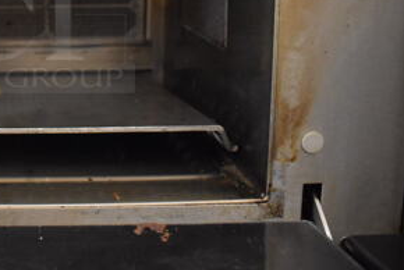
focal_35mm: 63
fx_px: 708
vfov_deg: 21.1
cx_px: -20
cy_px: 19
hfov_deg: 29.3
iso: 3200
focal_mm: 20
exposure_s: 1/10
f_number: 3.5
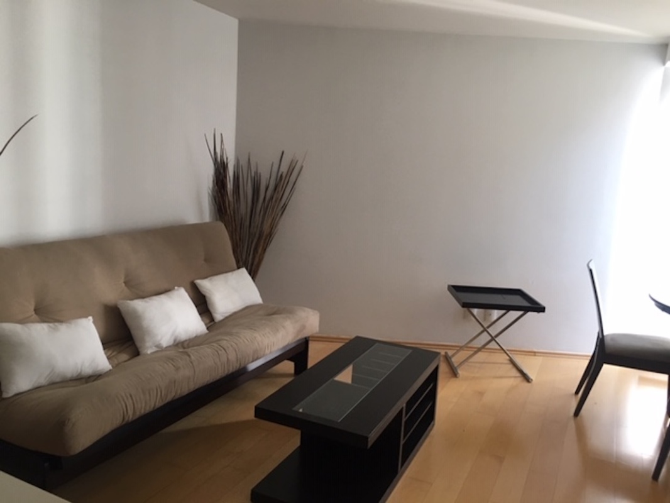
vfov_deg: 48.2
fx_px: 561
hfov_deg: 61.6
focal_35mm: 29
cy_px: 252
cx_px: 335
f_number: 2.2
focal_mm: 4.15
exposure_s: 1/30
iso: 80
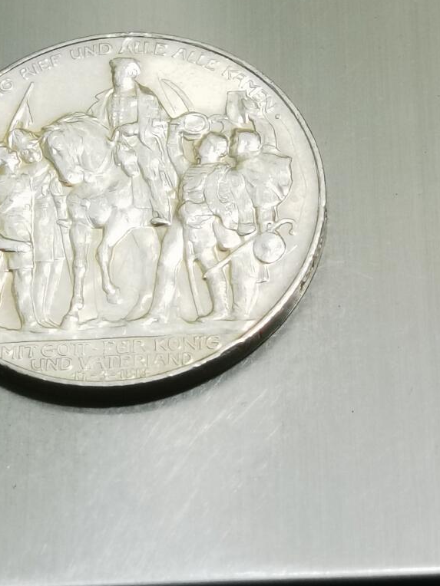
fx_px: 2237
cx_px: 142
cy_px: 300
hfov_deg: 11.2
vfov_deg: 14.9
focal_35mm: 132
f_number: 1.9
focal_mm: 6.67
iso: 100
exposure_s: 1/100
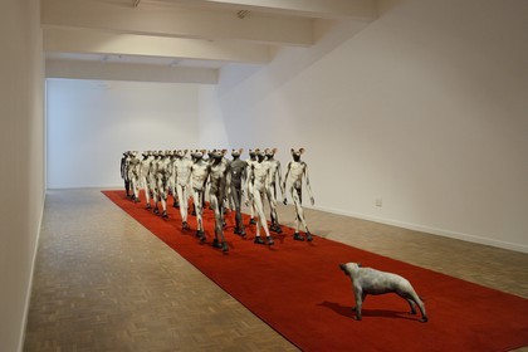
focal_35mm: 24
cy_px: 176
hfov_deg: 73.7
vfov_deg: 53.1
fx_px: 352
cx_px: 264
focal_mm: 24
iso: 1600
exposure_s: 1/20
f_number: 4.5
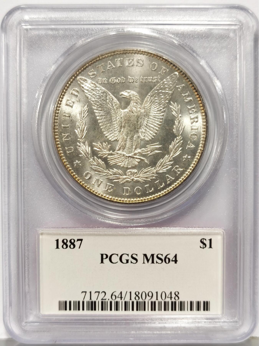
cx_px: 130
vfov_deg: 35.5
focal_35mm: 54
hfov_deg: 27.0
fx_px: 539
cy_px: 173
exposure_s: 1/100
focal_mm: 5.56
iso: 125
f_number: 16
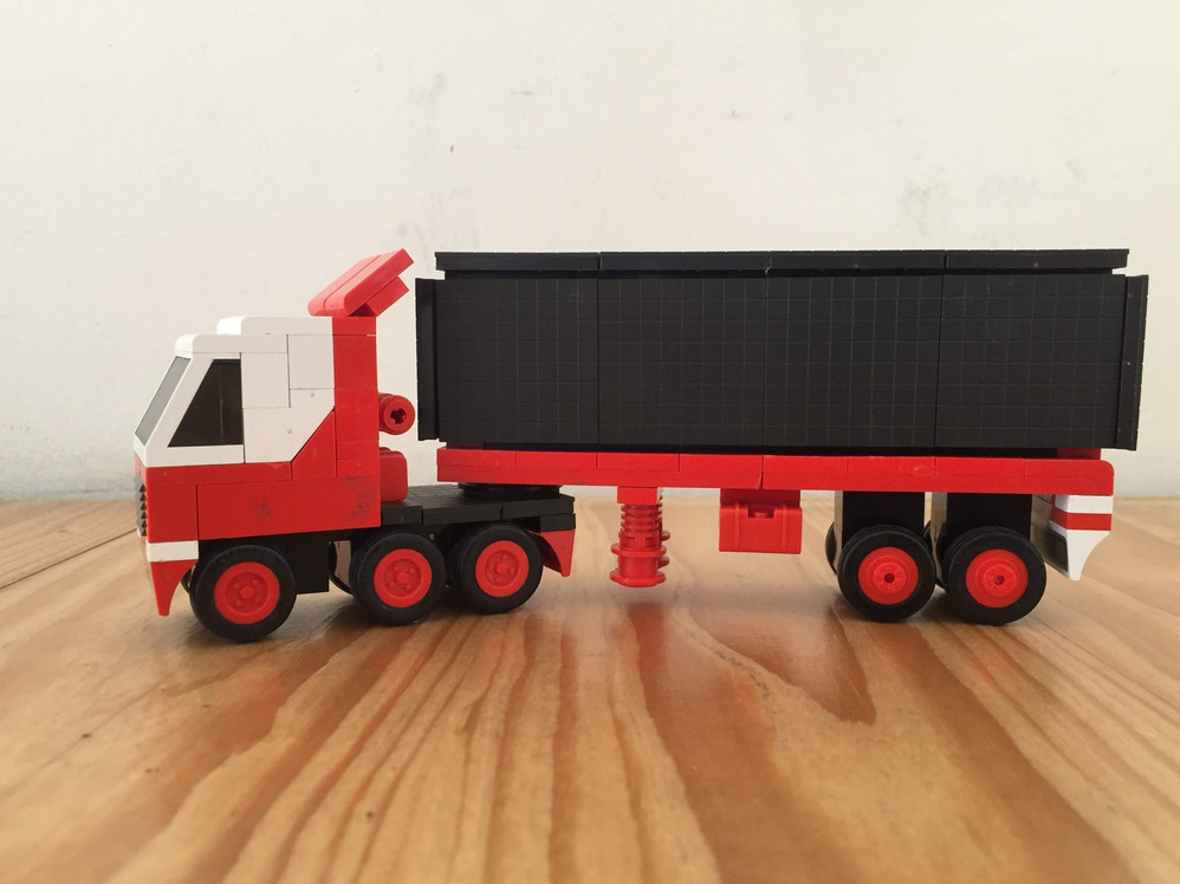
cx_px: 593
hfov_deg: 58.4
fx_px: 1056
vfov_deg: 45.4
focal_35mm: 31
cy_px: 472
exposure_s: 1/30
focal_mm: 4.15
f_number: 2.2
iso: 100
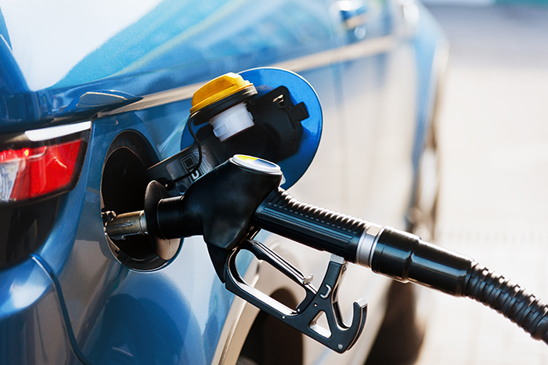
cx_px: 274
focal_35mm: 120
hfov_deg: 17.1
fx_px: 1826
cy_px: 182
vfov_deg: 11.4
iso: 250
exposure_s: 1/320
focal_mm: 120
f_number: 4
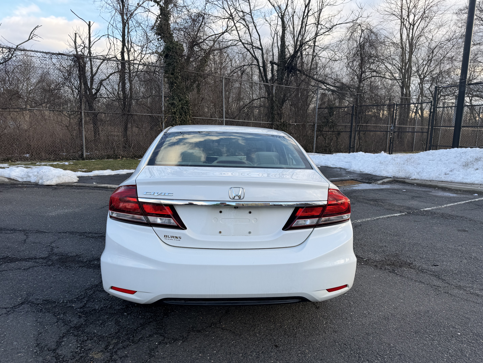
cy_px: 182
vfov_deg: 56.8
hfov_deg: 71.6
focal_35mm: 24
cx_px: 242
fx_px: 335
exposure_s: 1/813
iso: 80
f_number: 1.78
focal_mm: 6.76
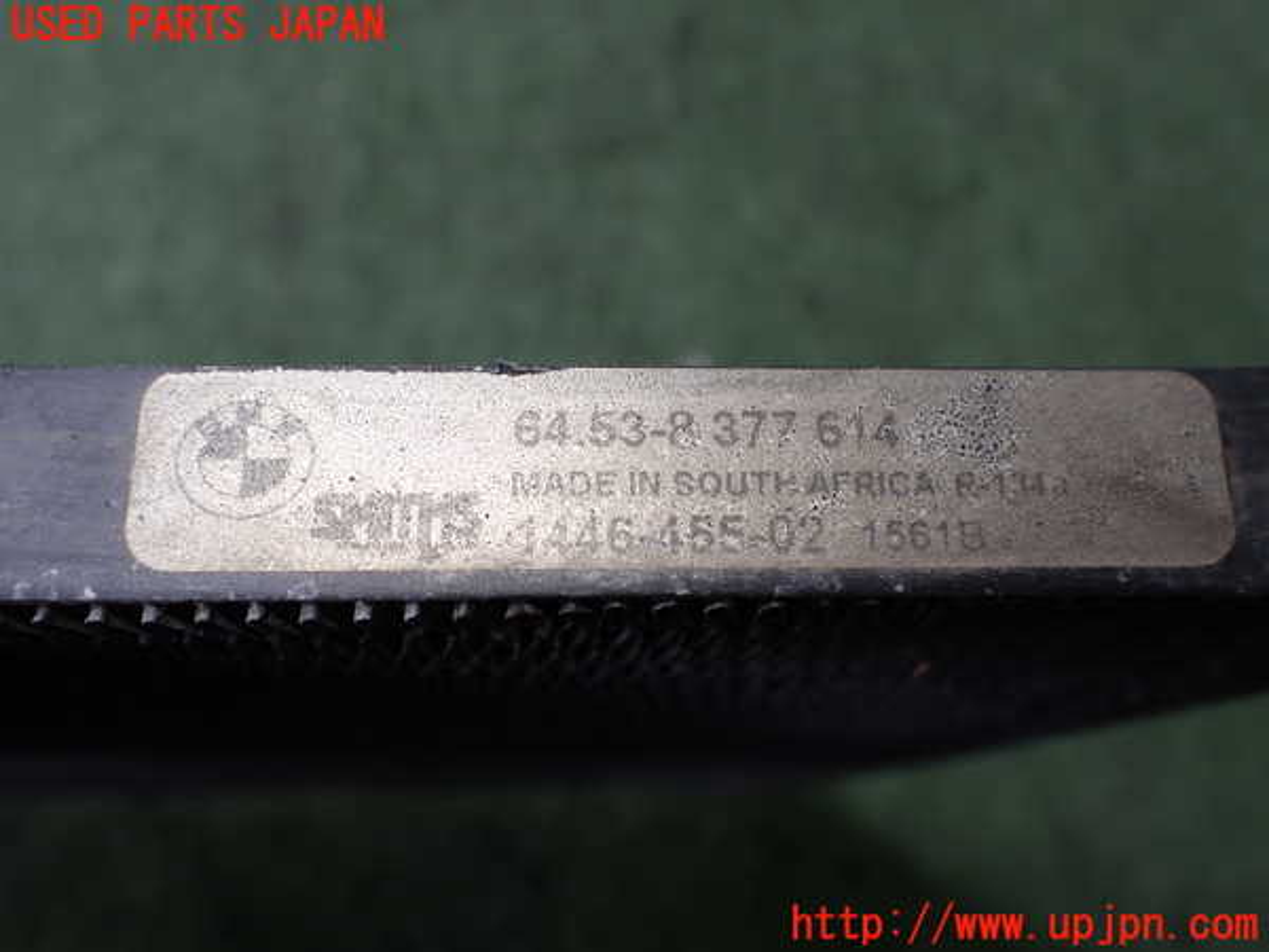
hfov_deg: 60.0
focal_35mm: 30
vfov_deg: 46.8
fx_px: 1100
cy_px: 476
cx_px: 634
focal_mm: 5.4
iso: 125
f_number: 2.3
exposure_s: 1/125
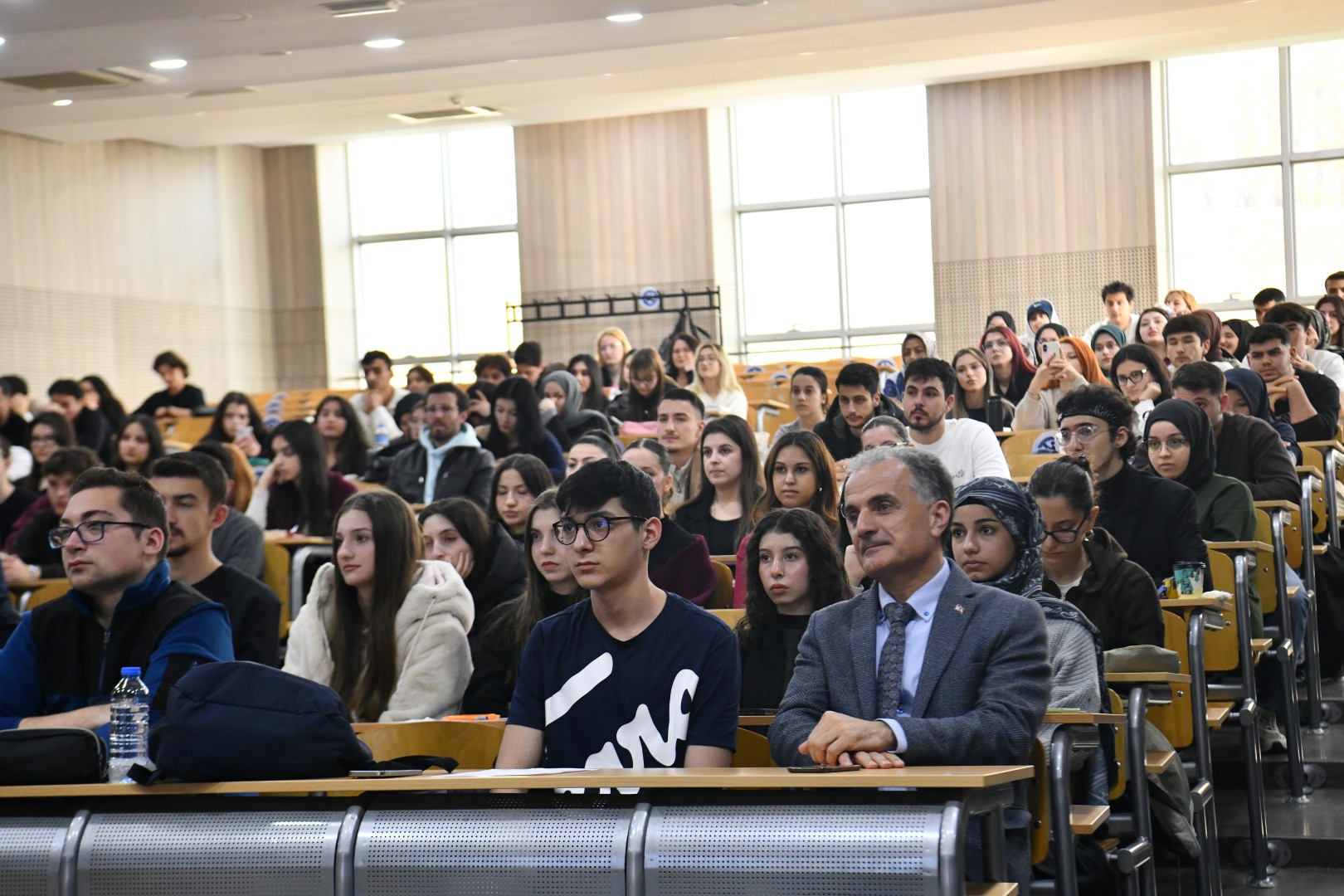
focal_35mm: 70
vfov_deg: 19.5
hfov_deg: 28.8
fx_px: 2613
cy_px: 448
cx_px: 672
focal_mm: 70
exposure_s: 1/160
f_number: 5
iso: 2500
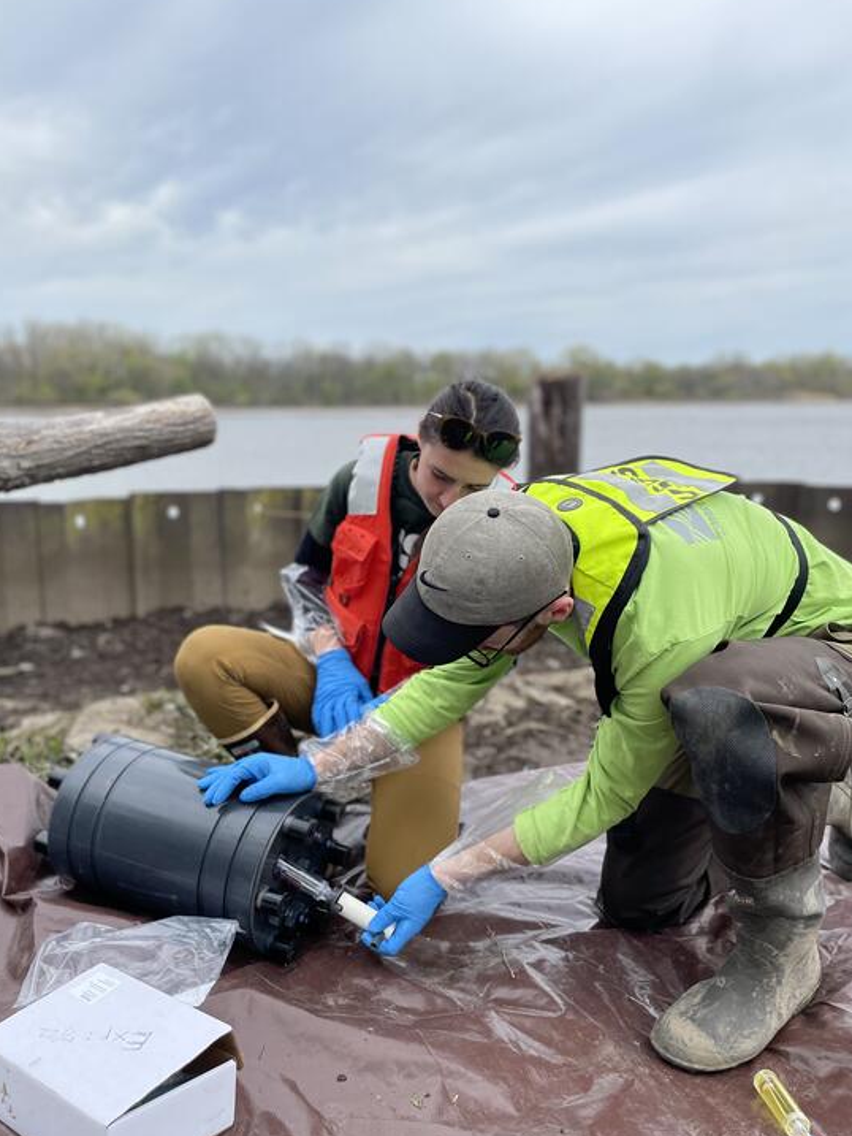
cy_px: 612
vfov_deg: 61.6
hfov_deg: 48.2
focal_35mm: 29
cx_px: 390
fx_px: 951
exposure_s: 1/3731
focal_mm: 4.2
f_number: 1.6
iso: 50
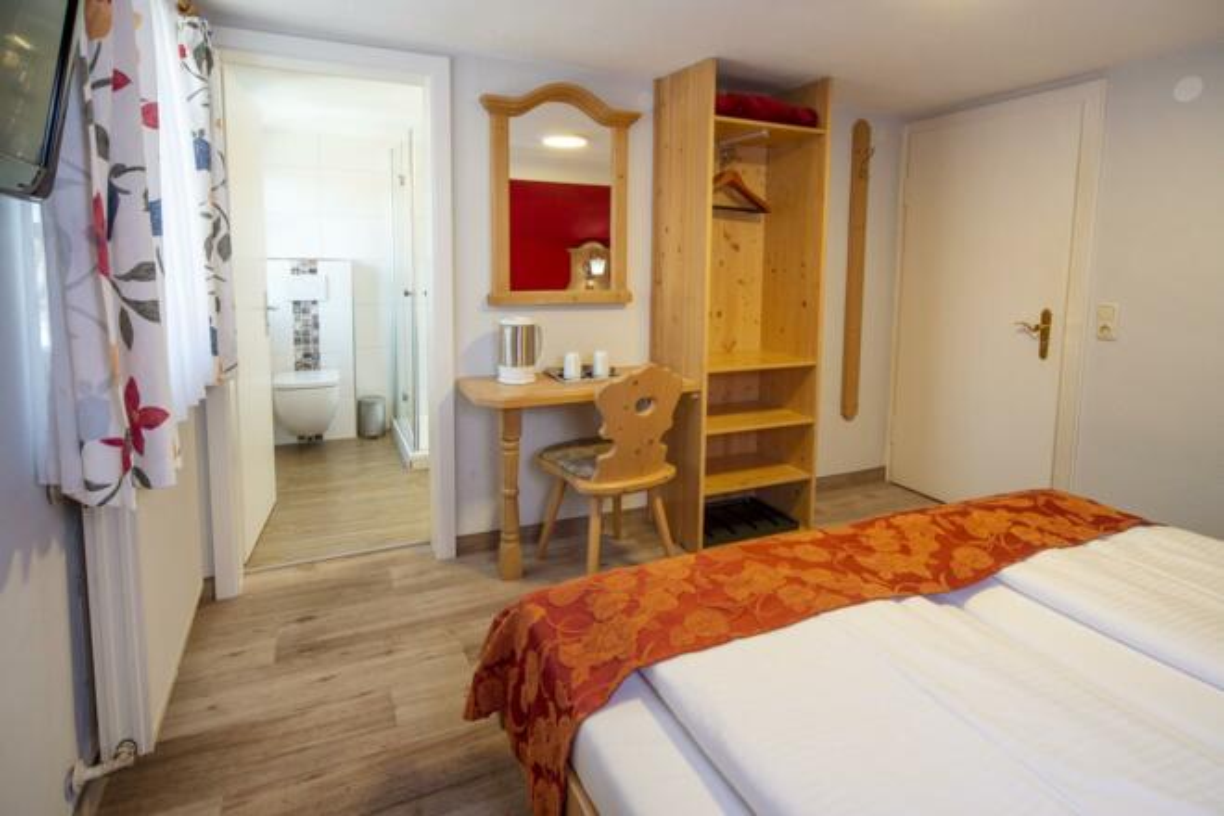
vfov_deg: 67.4
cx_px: 612
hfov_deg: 90.0
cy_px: 408
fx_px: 612
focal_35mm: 18
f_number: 11
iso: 200
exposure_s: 1/4
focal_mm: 18
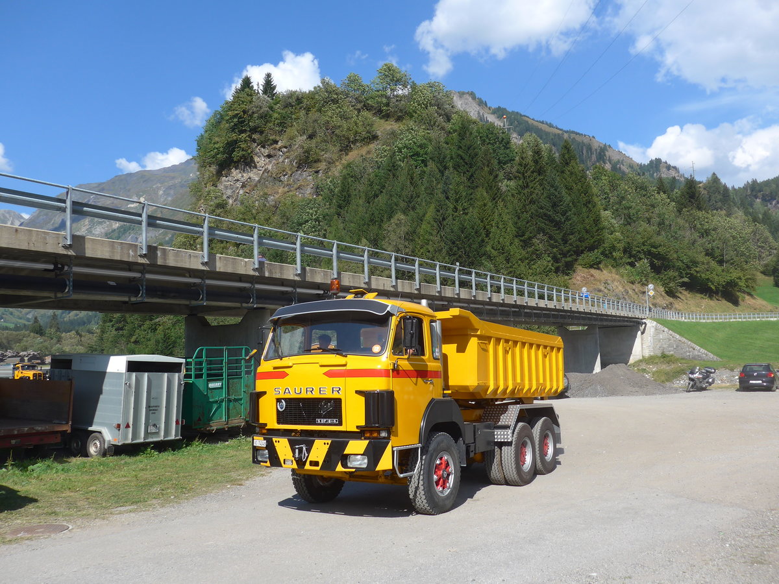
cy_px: 292
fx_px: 653
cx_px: 390
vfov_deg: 48.2
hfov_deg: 61.7
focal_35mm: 29
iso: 80
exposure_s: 1/1300
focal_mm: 6
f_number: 2.8
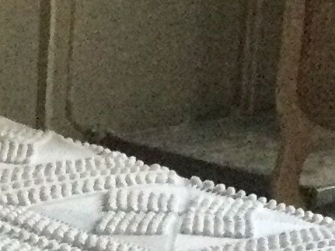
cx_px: 34
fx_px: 2274
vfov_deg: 6.0
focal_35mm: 235
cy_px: 608
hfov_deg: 8.4
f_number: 2.4
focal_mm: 3.3
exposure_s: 1/25
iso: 200
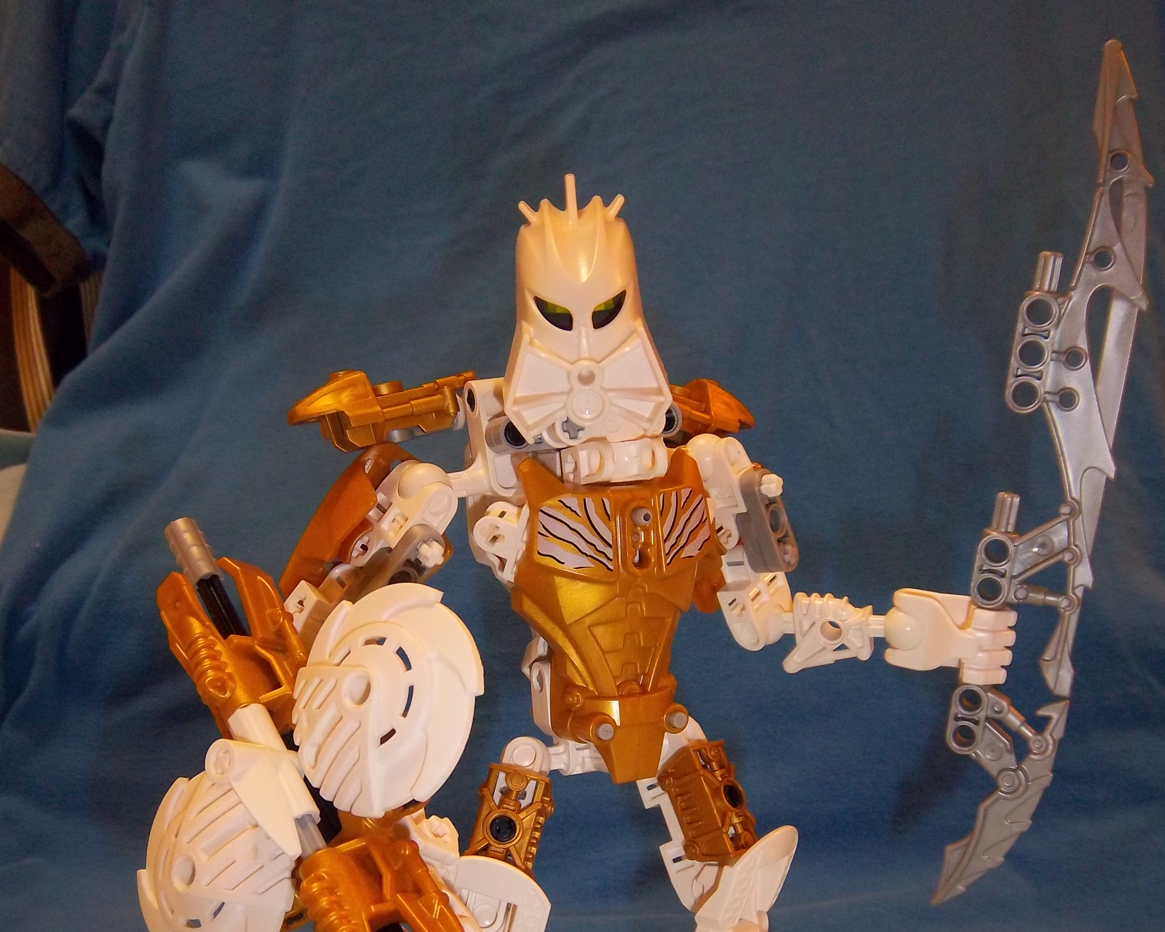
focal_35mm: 38
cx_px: 588
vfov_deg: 38.6
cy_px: 639
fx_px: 1310
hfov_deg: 47.9
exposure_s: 1/30
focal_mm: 5.05
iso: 160
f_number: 3.5
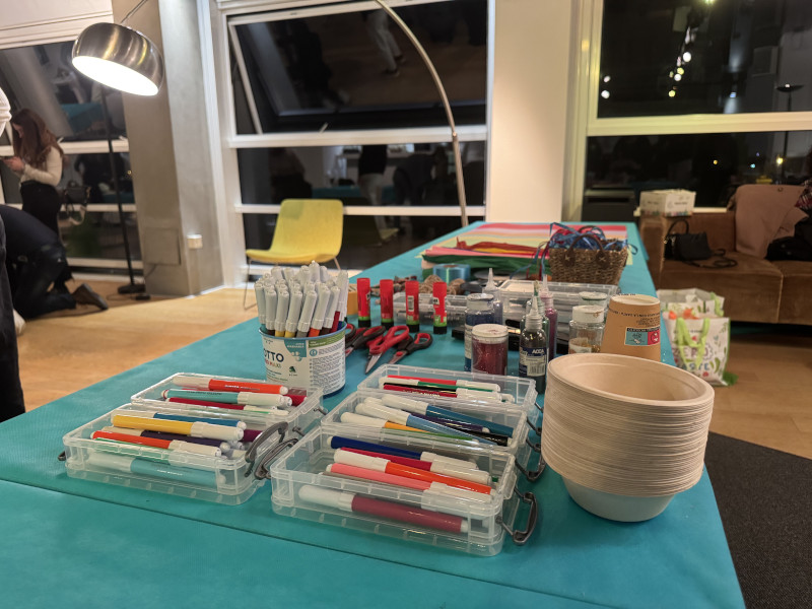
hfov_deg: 71.6
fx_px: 563
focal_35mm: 24
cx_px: 406
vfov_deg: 56.8
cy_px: 304
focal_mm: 6.76
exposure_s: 1/50
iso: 500
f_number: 1.78
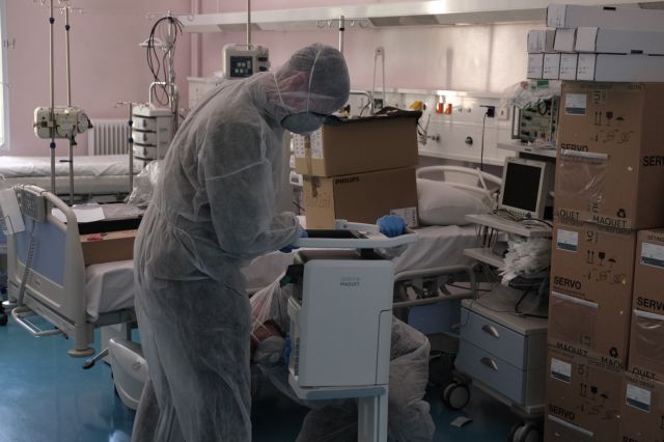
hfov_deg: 38.9
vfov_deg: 26.5
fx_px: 940
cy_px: 221
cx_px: 332
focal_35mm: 51
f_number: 3.6
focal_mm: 34.3
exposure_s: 1/125
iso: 1600
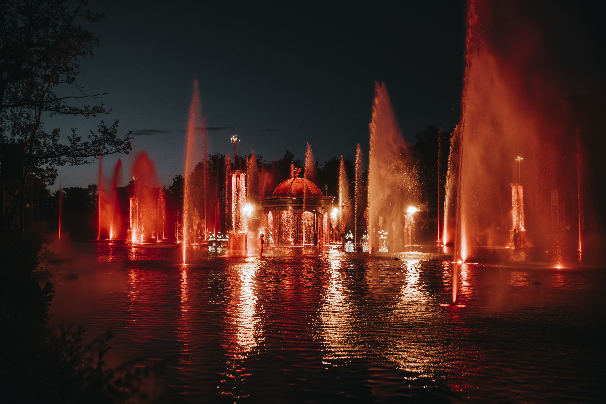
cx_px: 303
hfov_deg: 54.4
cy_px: 202
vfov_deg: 37.9
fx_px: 589
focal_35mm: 35
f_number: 2.5
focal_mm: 35
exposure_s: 1/250
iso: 6400
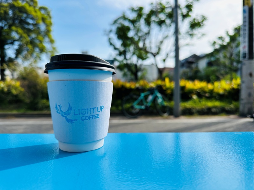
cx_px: 127
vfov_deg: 56.8
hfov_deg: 71.6
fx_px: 176
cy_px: 95
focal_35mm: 24
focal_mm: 6.86
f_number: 1.78
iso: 80
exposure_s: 1/2882
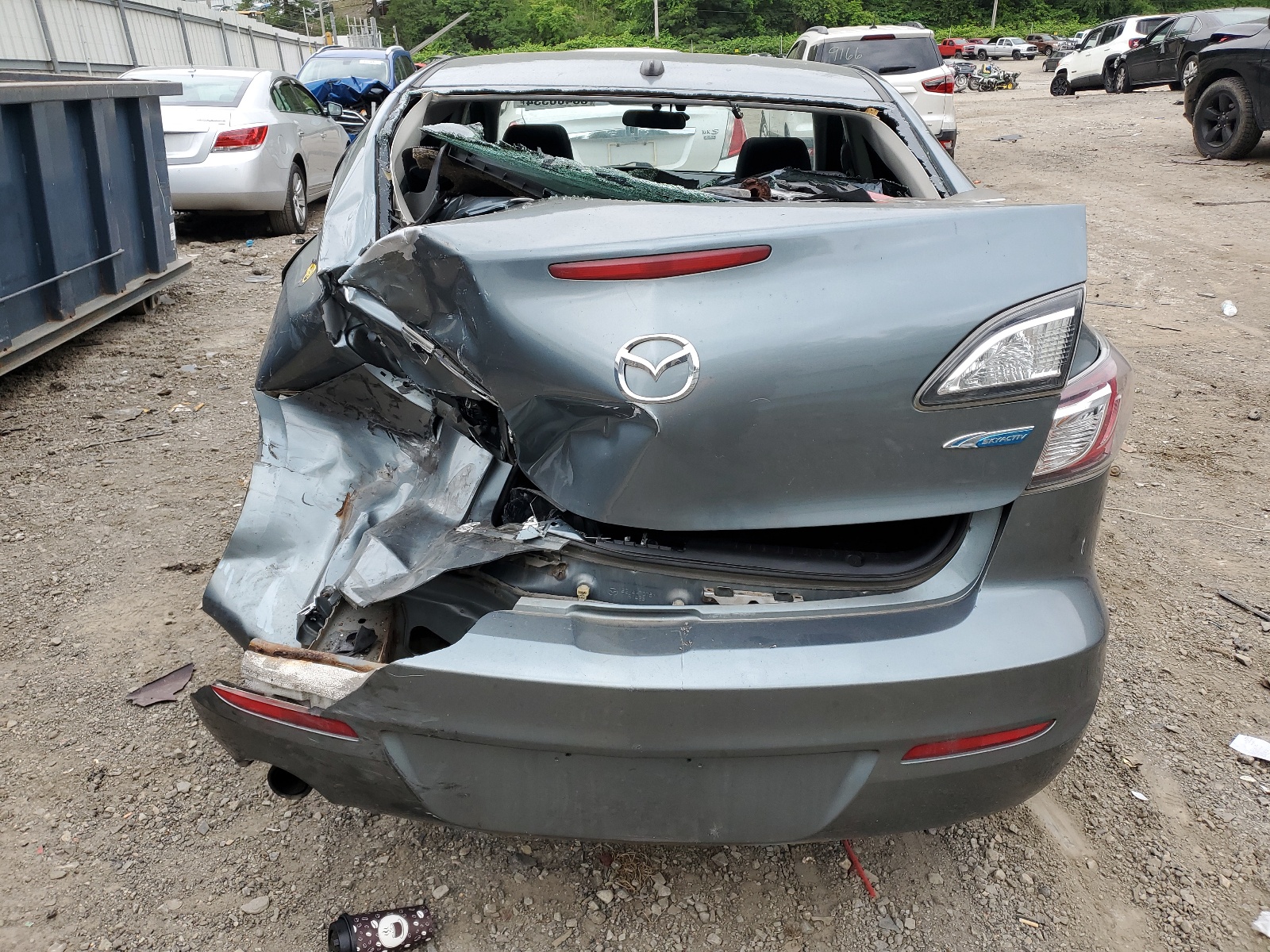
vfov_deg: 53.1
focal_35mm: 26
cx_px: 635
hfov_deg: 67.3
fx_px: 954
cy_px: 476
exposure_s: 1/200
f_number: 1.5
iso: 50
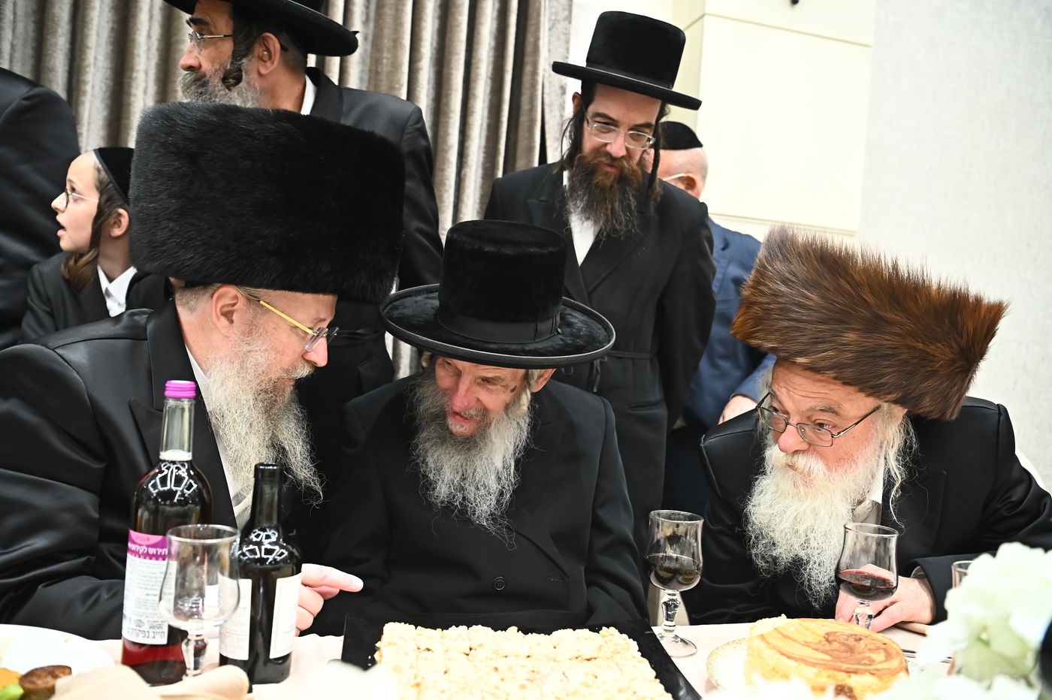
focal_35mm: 31
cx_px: 526
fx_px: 905
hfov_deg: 60.3
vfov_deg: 42.3
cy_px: 350
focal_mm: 31
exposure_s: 1/160
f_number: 3.5
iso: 3200
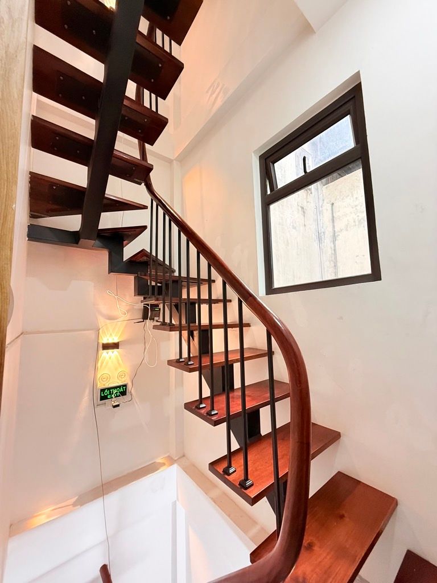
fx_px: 236
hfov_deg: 85.7
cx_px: 218
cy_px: 292
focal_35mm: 14
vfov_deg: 102.1
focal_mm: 2.22
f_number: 2.2
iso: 320
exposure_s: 1/50
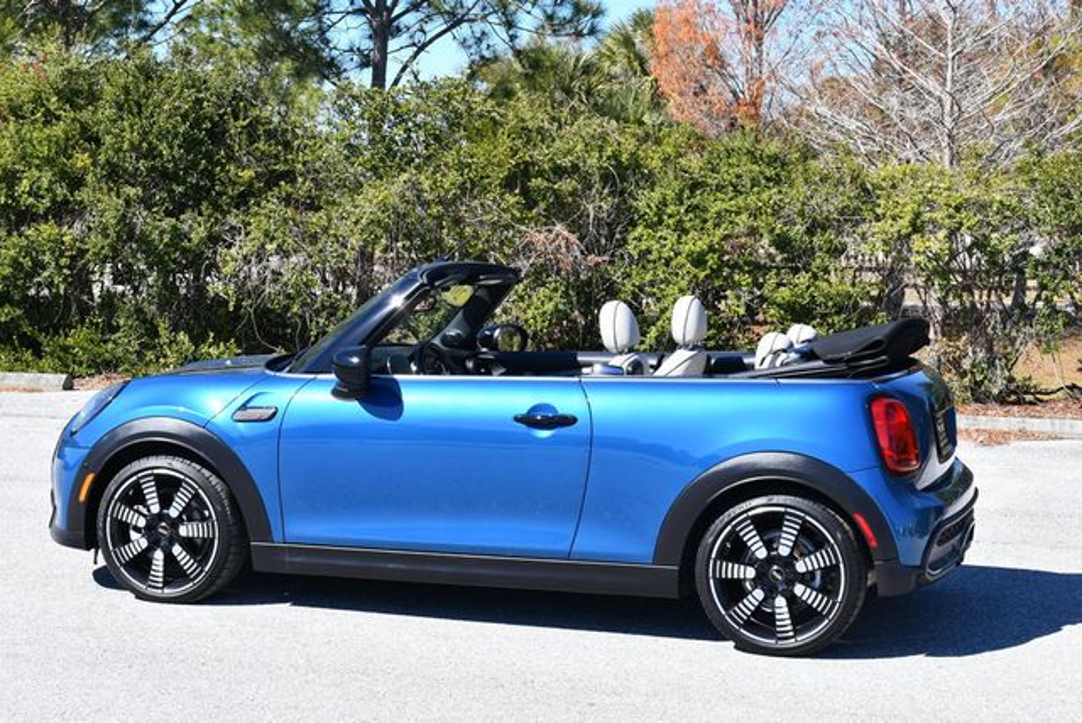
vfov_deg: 20.1
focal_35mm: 68
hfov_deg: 29.6
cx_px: 541
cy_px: 362
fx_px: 2046
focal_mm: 34
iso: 200
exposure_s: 1/250
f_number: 8
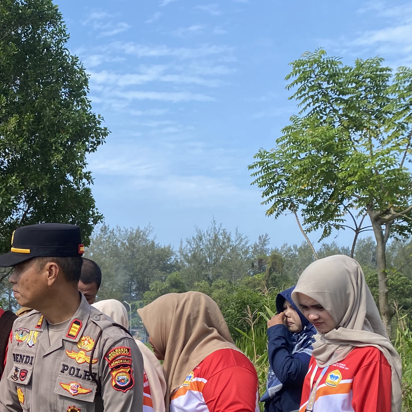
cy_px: 366
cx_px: 7
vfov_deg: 29.8
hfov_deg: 29.2
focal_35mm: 55
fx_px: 741
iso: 32
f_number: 1.8
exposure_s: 1/1429
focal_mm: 4.25
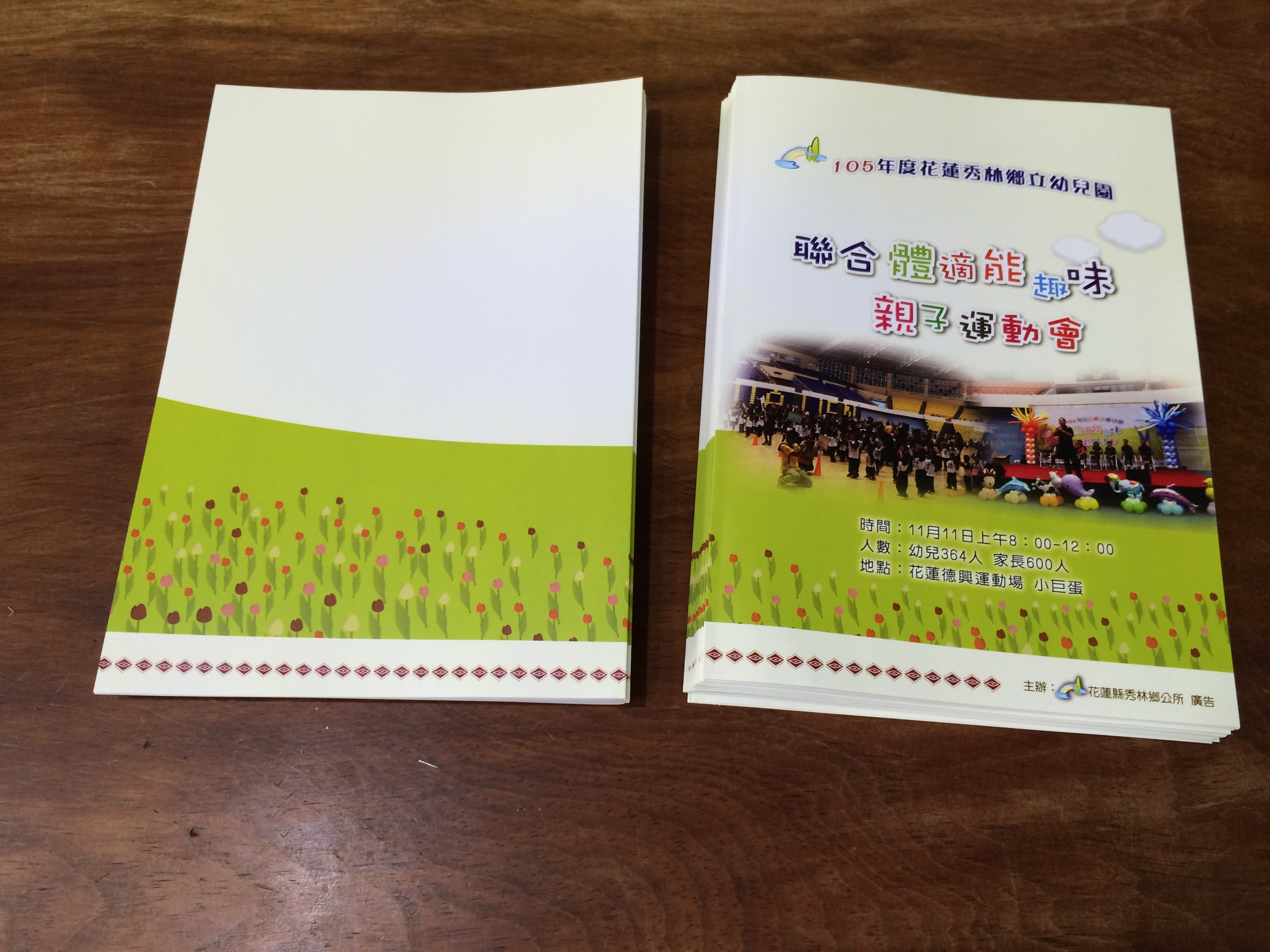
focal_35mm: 29
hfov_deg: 61.7
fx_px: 1064
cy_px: 476
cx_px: 635
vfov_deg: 48.2
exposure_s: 1/40
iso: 40
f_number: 2.2
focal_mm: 4.15
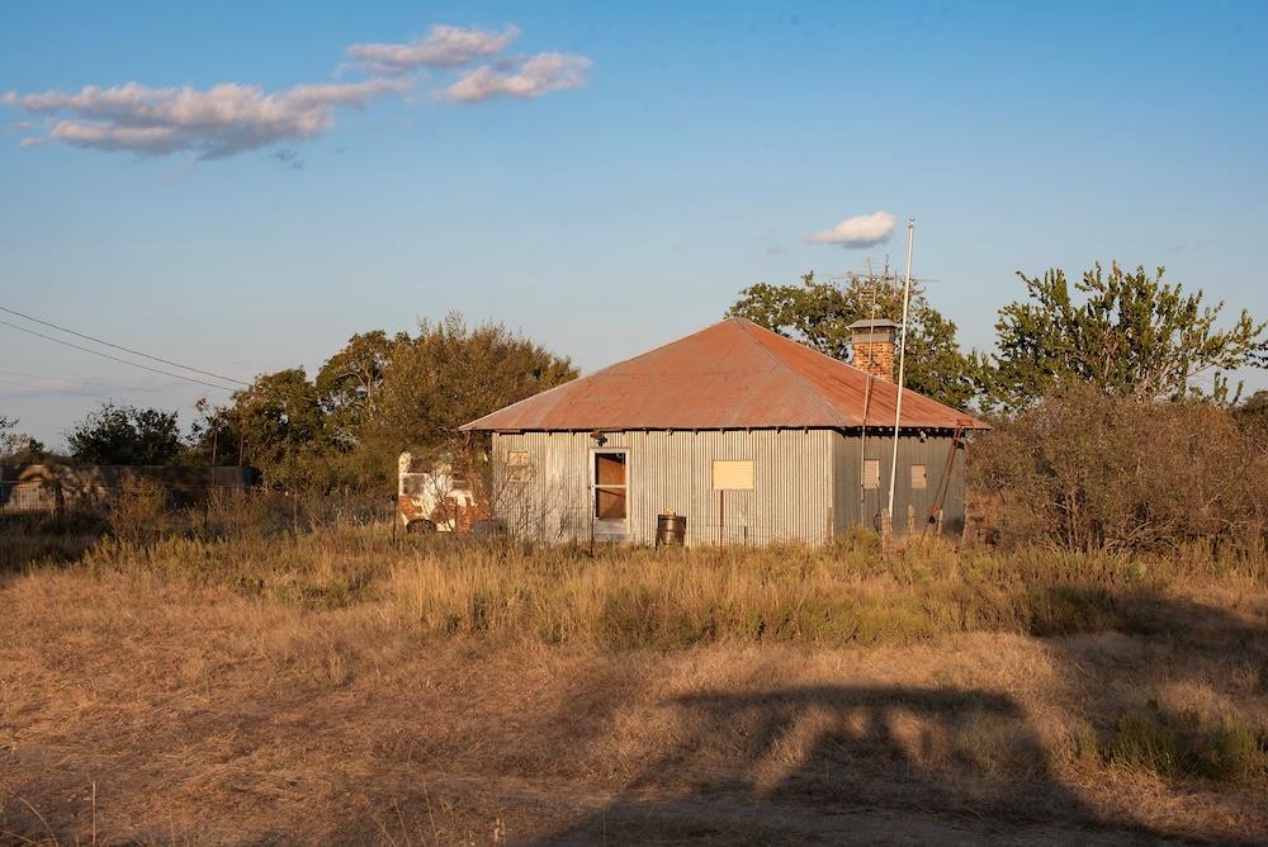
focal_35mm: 55
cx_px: 634
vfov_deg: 24.7
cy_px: 424
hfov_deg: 36.2
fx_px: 1938
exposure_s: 1/350
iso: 400
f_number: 13
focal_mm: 55
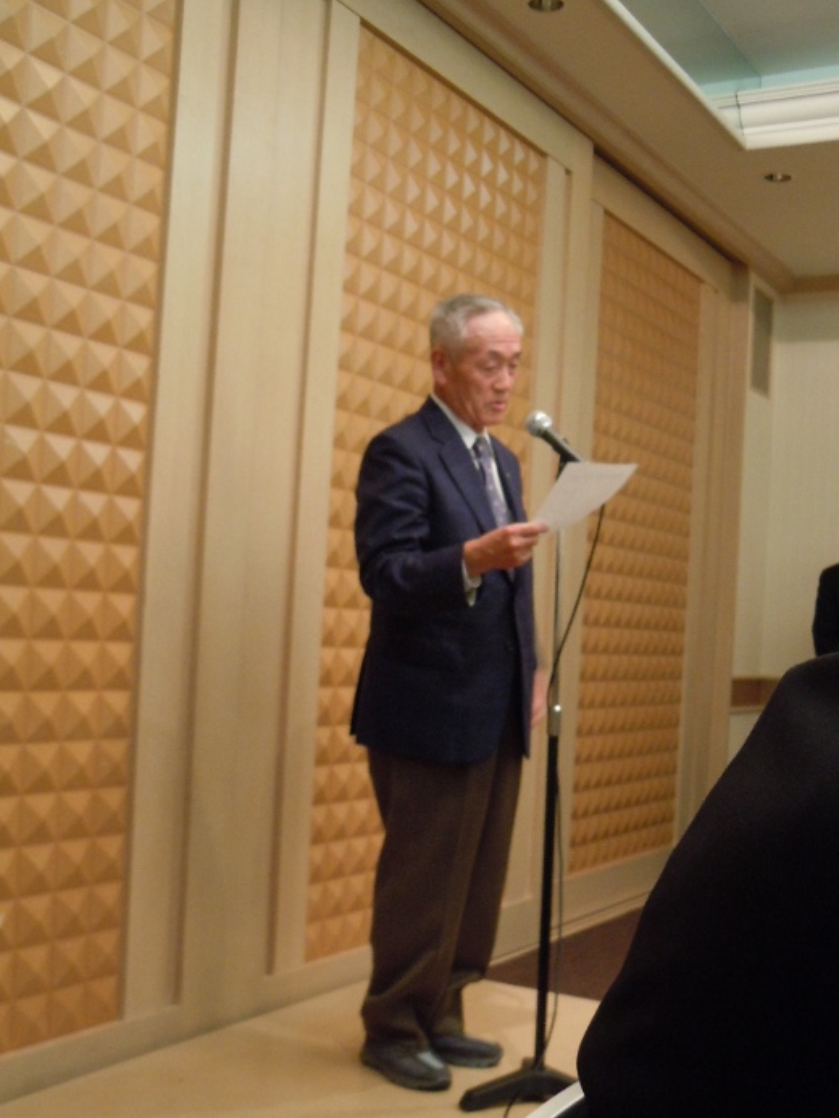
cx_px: 432
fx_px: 1454
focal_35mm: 45
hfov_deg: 32.2
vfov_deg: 42.0
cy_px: 610
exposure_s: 1/25
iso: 400
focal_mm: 7.1
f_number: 3.7
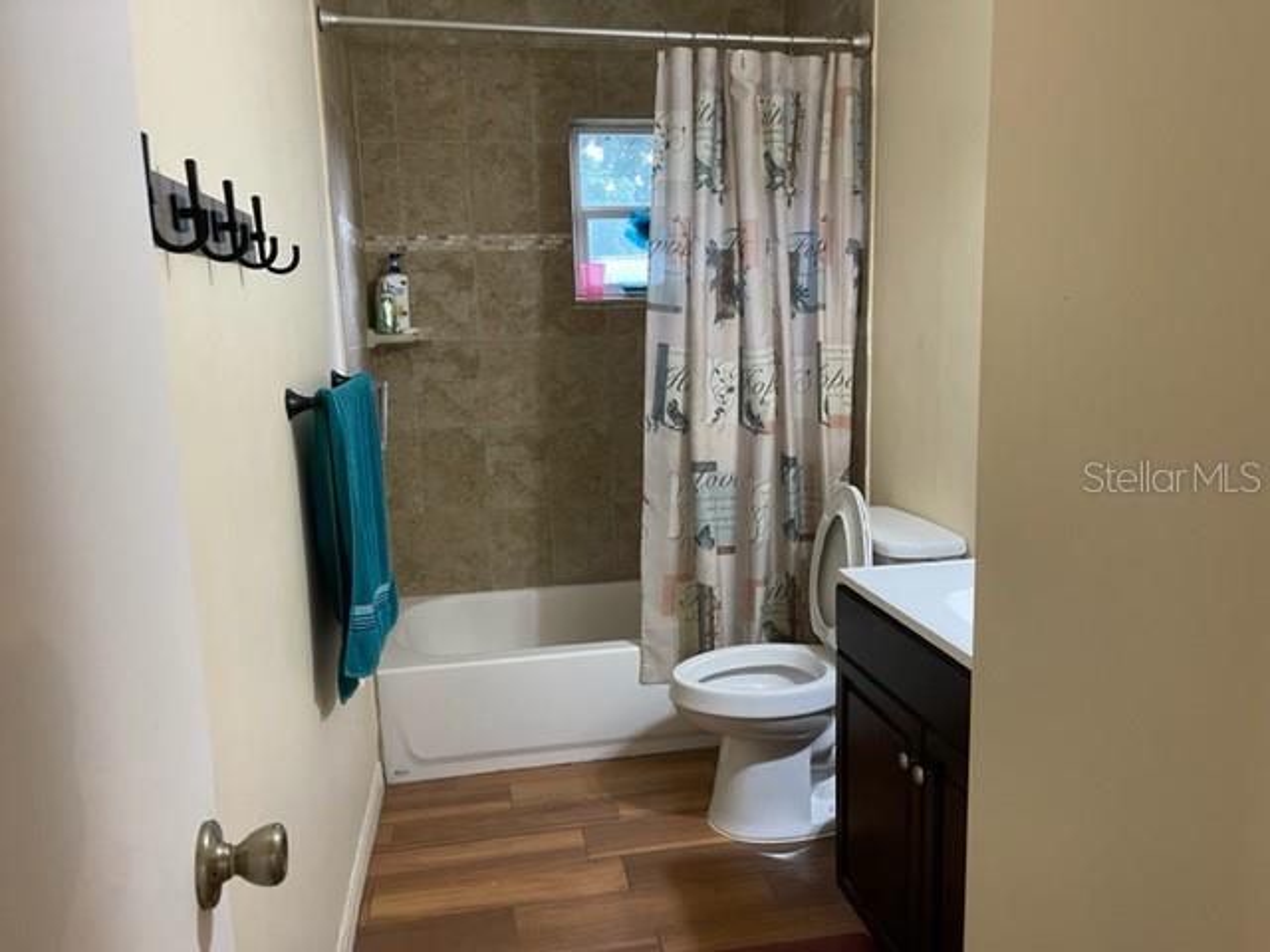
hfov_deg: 67.3
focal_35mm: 26
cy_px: 476
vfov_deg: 53.1
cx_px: 635
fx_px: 954
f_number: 1.6
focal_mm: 5.1
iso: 320
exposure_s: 1/60
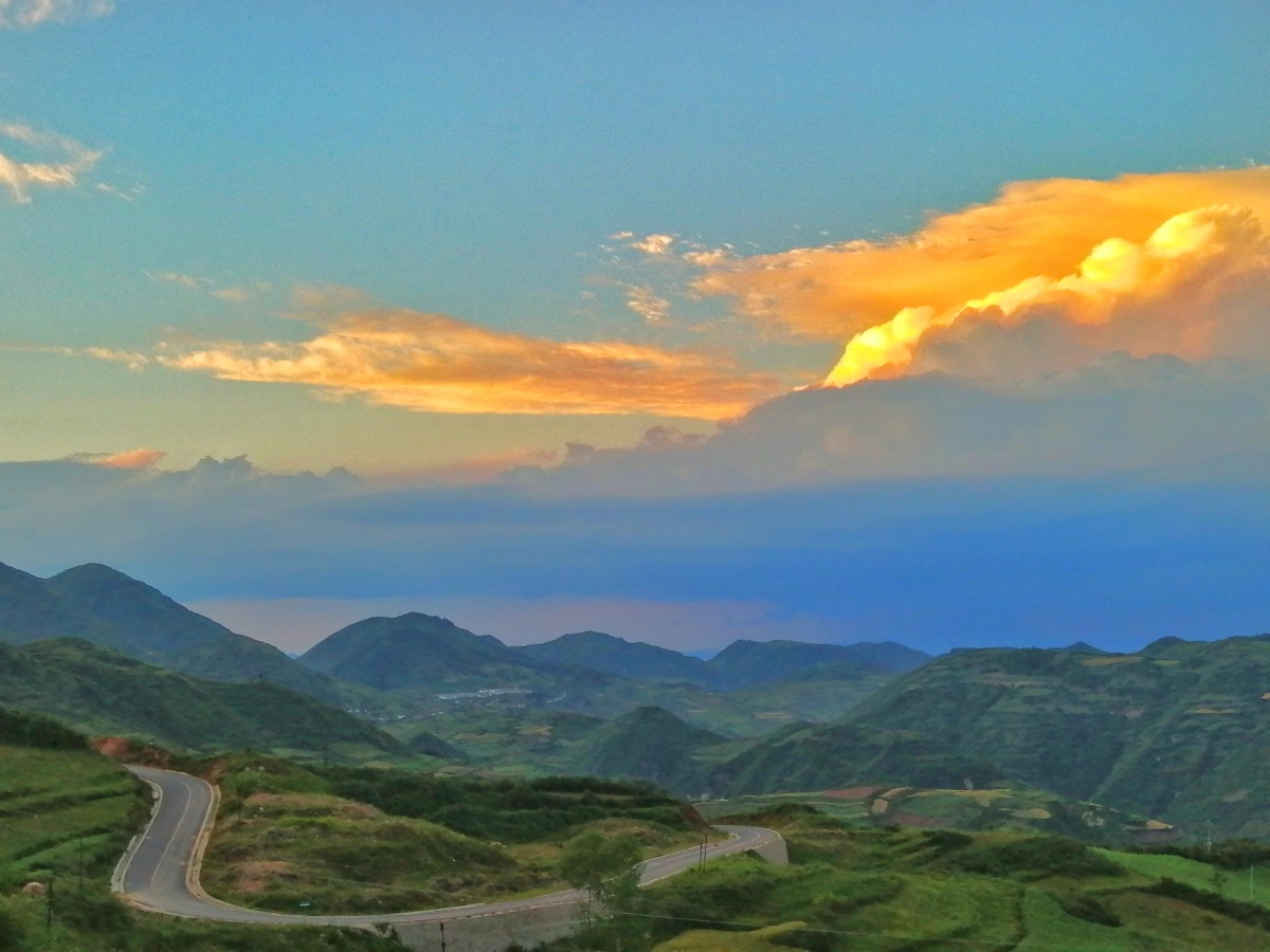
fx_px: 1871
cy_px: 476
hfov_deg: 37.5
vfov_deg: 28.6
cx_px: 635
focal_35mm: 51
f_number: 1.8
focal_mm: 3.88
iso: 100
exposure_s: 1/100
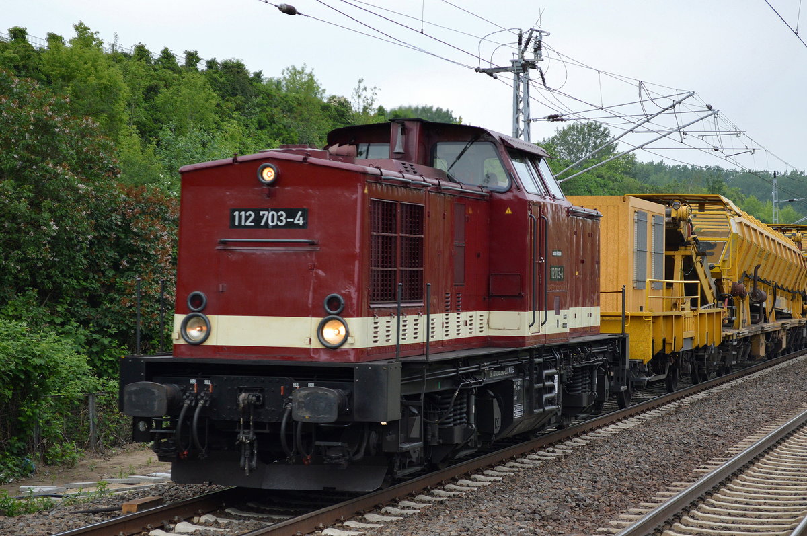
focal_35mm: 82
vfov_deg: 16.5
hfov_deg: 24.6
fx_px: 1847
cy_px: 268
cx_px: 404
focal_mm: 55
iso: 500
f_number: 5.6
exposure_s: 1/500
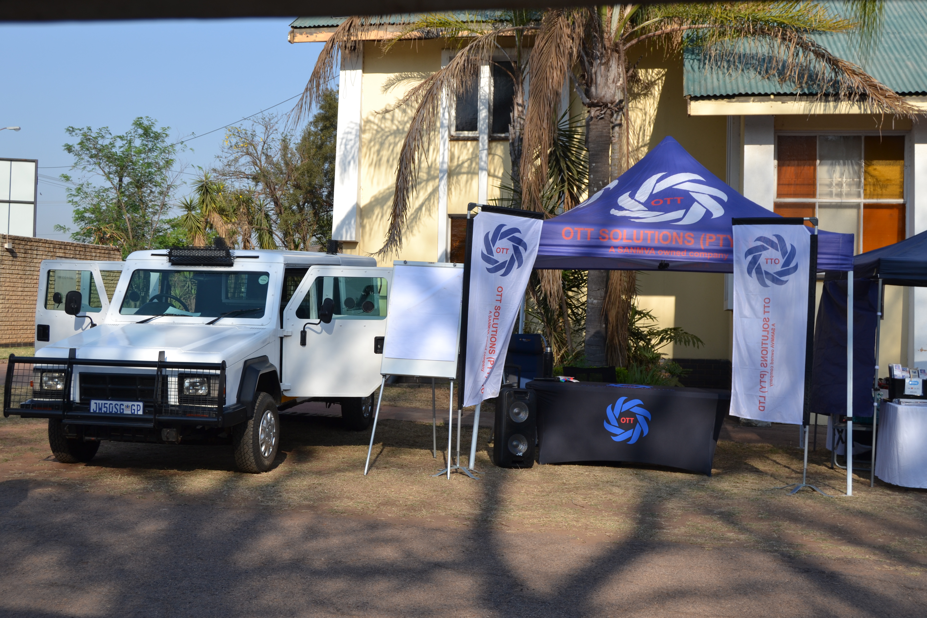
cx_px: 464
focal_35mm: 45
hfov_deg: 43.6
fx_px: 1159
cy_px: 309
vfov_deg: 29.9
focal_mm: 30
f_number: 8
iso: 100
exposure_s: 1/250
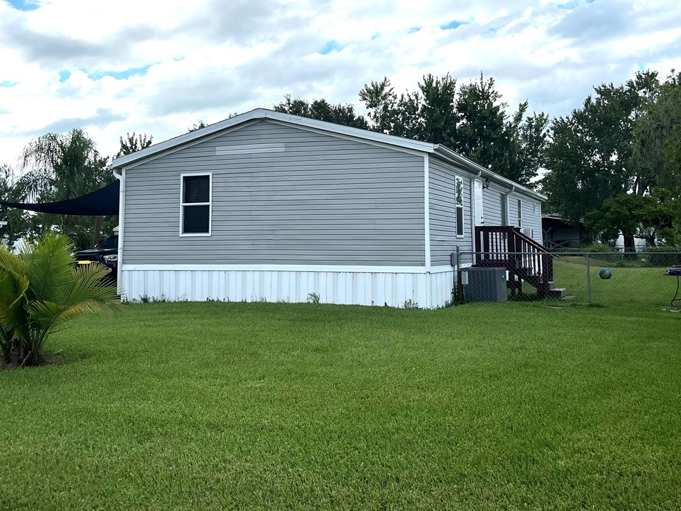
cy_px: 140
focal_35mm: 39
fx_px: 767
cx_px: 320
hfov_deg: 47.8
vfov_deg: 36.1
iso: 50
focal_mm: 5.1
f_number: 1.6
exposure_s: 1/4854
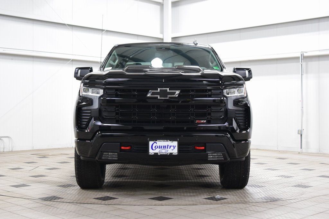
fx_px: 494
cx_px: 164
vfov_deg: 25.1
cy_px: 110
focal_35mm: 54
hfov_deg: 36.9
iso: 1600
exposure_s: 1/60
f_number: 4
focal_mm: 36
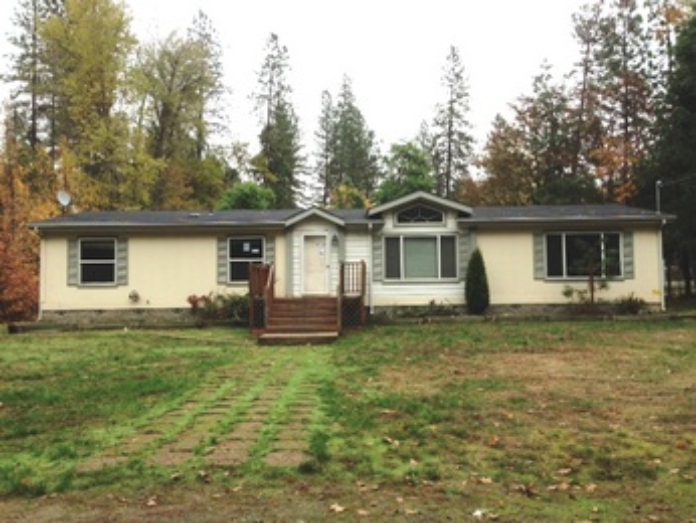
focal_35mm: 33
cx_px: 348
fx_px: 664
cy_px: 262
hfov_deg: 55.3
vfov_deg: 43.0
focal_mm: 4.13
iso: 50
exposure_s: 1/467
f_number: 2.4
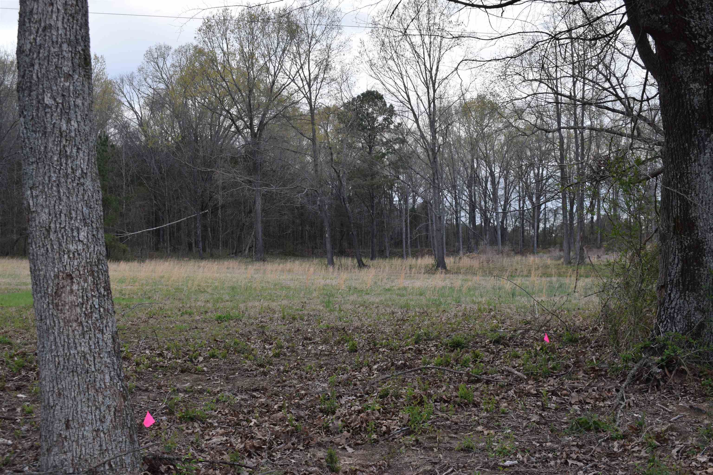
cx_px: 356
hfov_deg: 43.6
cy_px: 238
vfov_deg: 29.9
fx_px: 891
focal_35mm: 45
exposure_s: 1/200
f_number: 7.1
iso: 400
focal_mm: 30
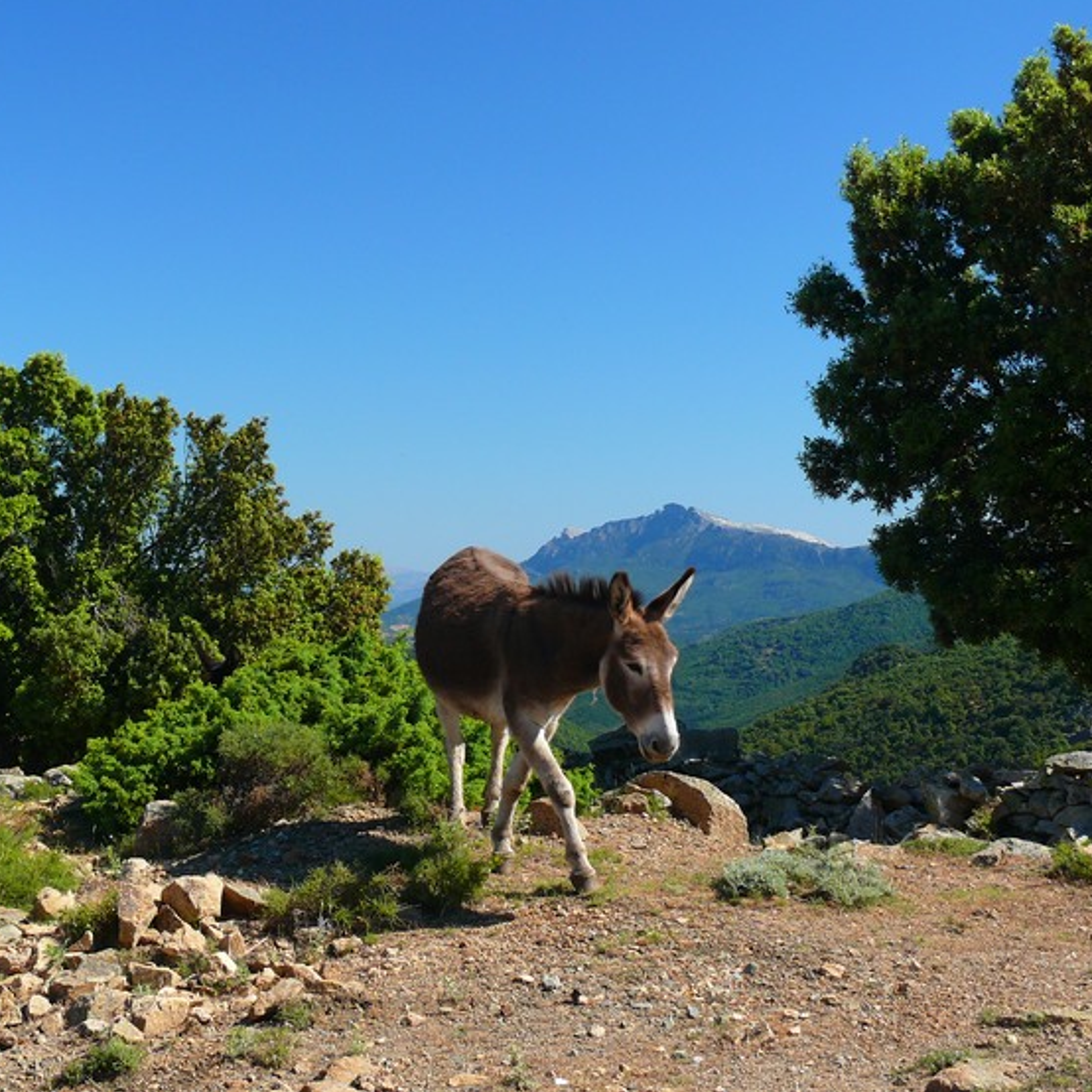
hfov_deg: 28.1
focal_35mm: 61
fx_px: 2177
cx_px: 430
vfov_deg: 28.2
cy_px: 540
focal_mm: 10.8
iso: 100
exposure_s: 1/200
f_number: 4
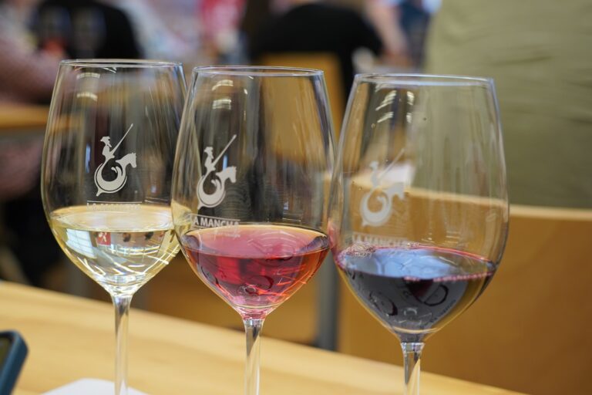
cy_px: 198
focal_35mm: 65
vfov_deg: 20.9
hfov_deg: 31.0
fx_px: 1069
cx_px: 296
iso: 1600
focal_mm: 65
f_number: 5
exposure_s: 1/80
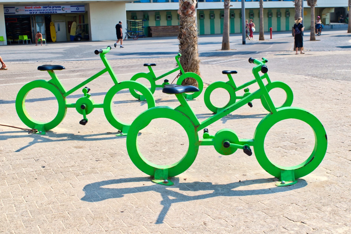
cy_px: 119
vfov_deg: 26.7
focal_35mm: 51
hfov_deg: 39.2
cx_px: 181
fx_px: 493
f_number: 10
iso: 200
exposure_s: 1/400
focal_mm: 31
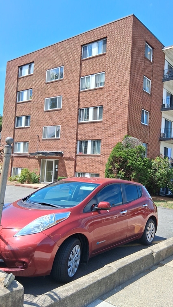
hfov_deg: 39.8
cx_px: 114
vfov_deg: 66.1
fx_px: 236
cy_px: 155
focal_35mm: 29
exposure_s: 1/442
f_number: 1.8
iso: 25
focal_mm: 3.98
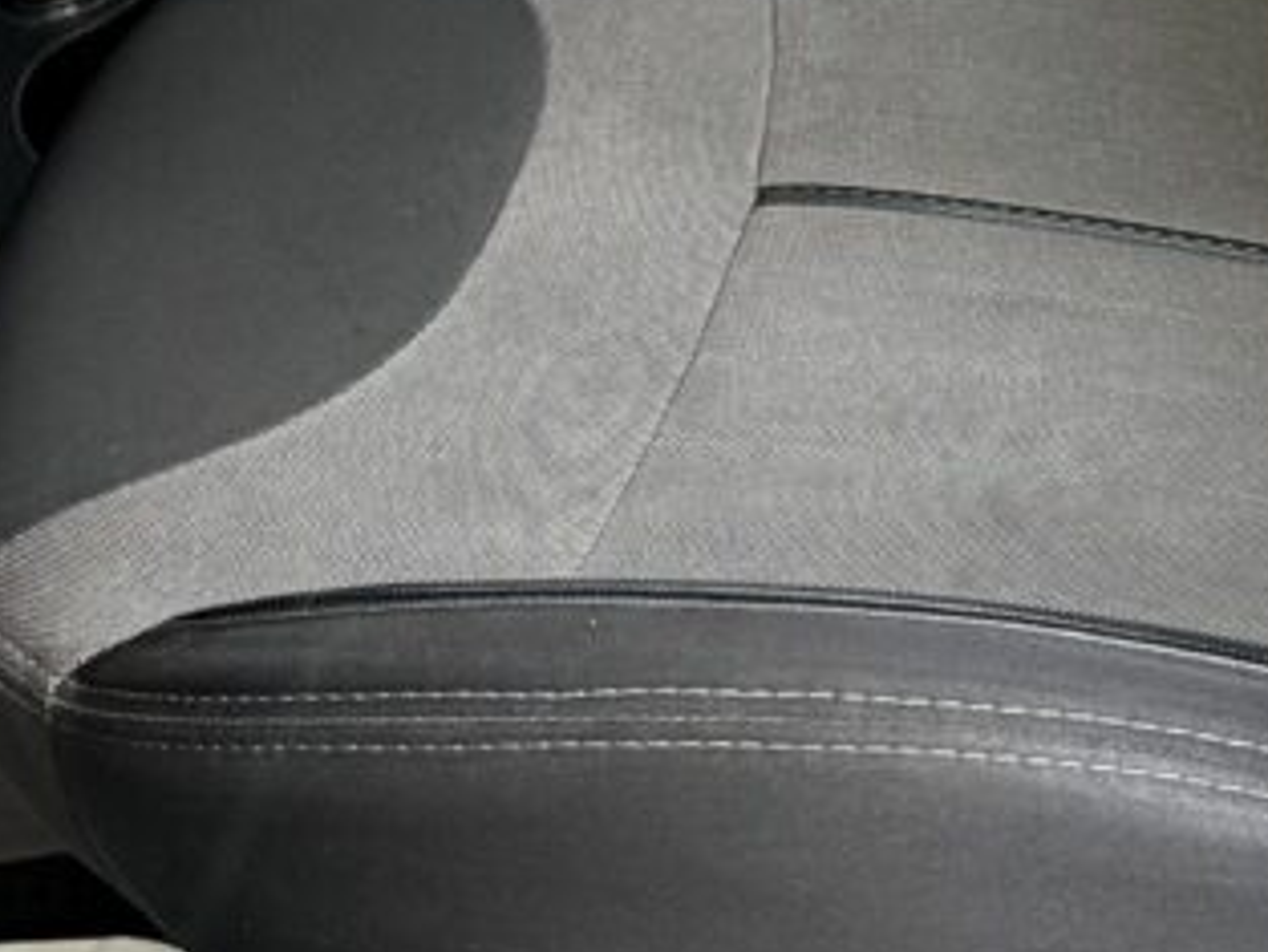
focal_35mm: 138
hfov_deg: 14.3
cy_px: -826
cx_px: 826
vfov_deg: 10.1
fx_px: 5057
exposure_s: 1/70
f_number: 1.78
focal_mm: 6.76
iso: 200
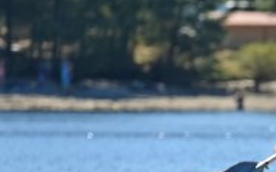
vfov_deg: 1.2
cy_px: 183
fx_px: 7903
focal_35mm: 1051
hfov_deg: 2.0
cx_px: 681
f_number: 5.6
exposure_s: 1/640
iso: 64
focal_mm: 190
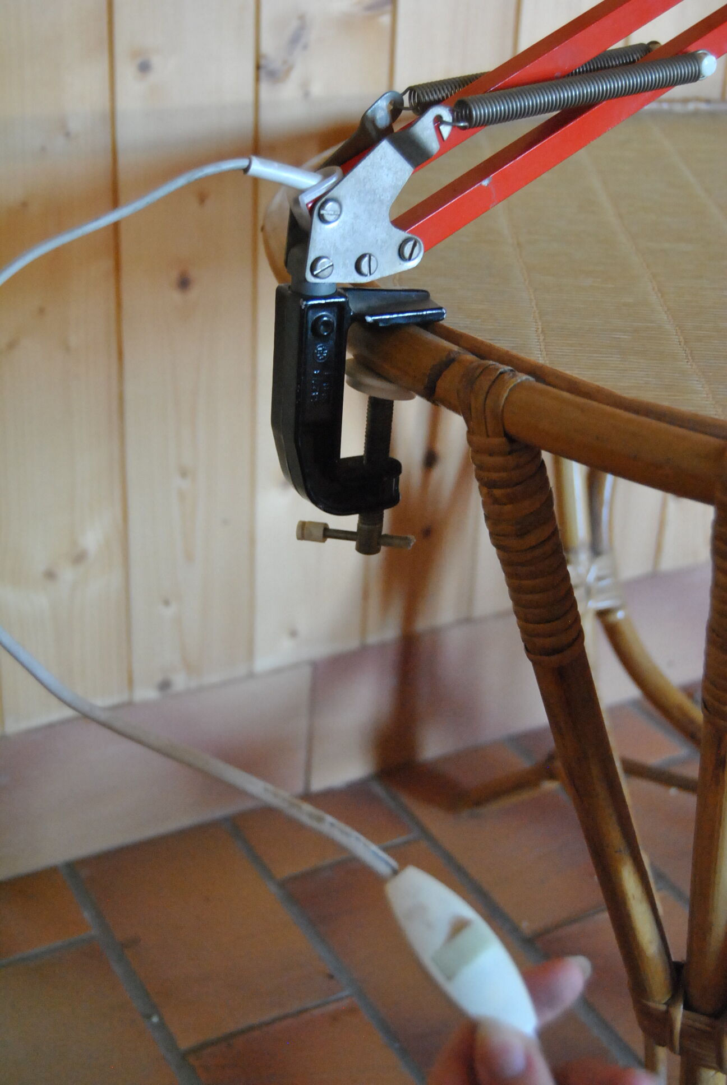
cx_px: 364
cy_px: 542
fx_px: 1540
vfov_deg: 38.8
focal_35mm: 51
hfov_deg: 26.6
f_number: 4.5
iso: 1600
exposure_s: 1/30
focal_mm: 34
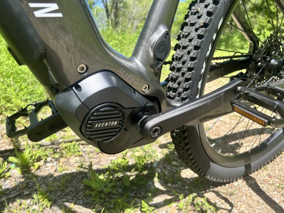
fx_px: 213
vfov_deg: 53.1
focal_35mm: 26
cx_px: 142
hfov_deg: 67.3
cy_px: 106
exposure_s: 1/1511
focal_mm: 5.7
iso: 50
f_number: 1.5
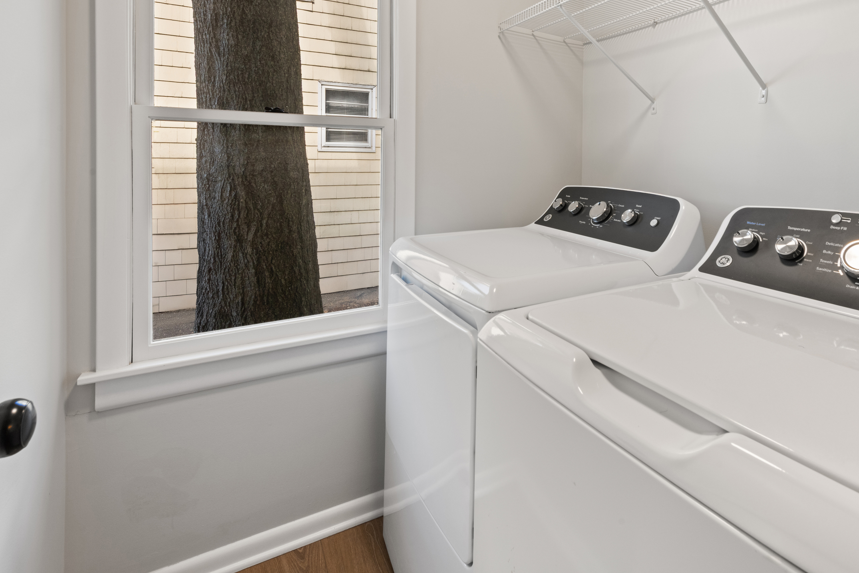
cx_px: 532
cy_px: 167
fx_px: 477
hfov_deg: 82.5
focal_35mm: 20
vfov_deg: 59.7
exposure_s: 1/4
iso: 250
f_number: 14
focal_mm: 14
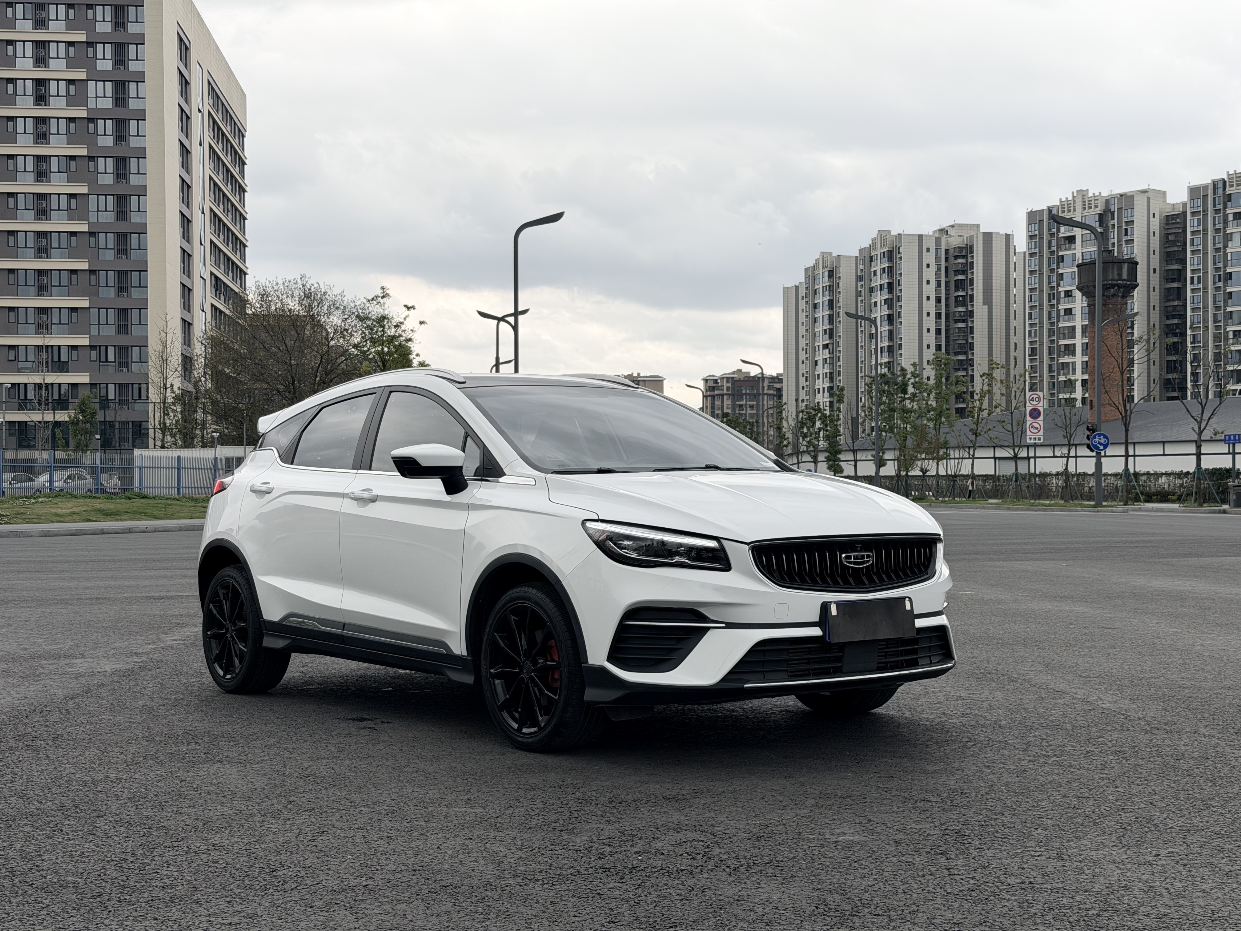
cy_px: 466
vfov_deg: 30.3
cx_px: 620
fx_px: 1721
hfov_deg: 39.7
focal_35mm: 48
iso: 64
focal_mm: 6.76
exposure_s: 1/951
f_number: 1.78
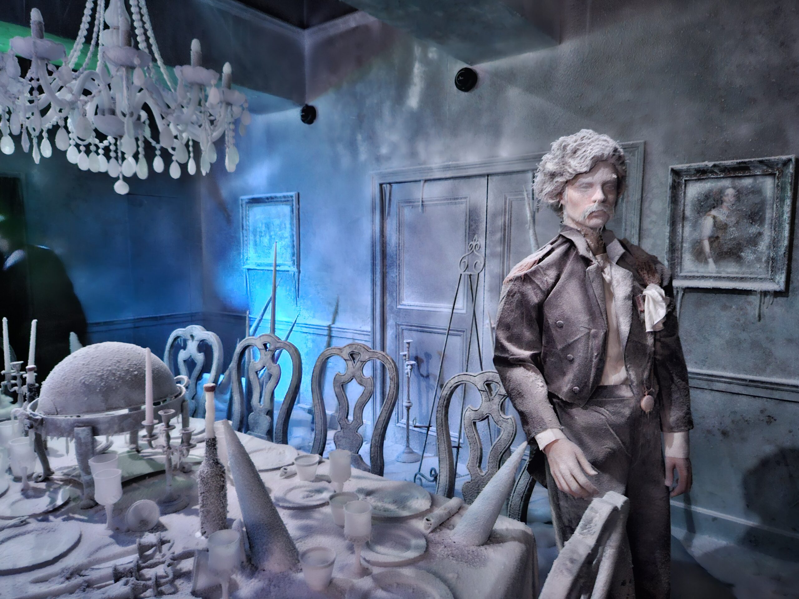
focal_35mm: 23
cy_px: 300
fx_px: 531
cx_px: 400
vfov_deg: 58.9
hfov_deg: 73.9
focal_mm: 5.4
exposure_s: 1/8
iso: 2000
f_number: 1.8
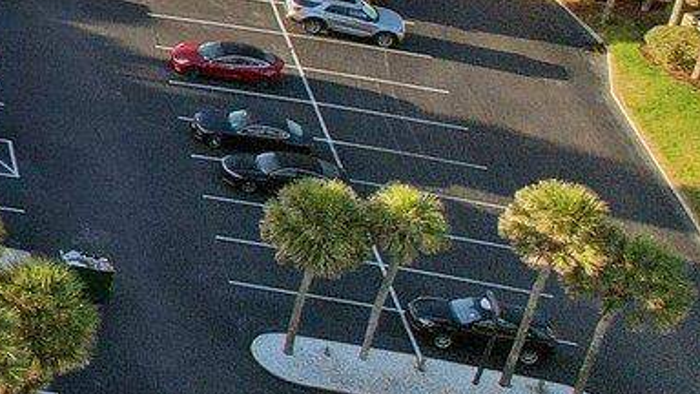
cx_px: -1134
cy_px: -333
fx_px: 2283
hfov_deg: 12.4
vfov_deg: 9.4
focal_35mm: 123
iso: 100
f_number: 2.8
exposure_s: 1/800
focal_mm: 8.4
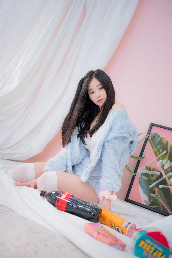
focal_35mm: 40
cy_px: 129
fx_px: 287
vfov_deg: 48.5
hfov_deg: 33.4
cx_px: 86
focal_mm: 40
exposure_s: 1/100
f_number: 2.8
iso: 200
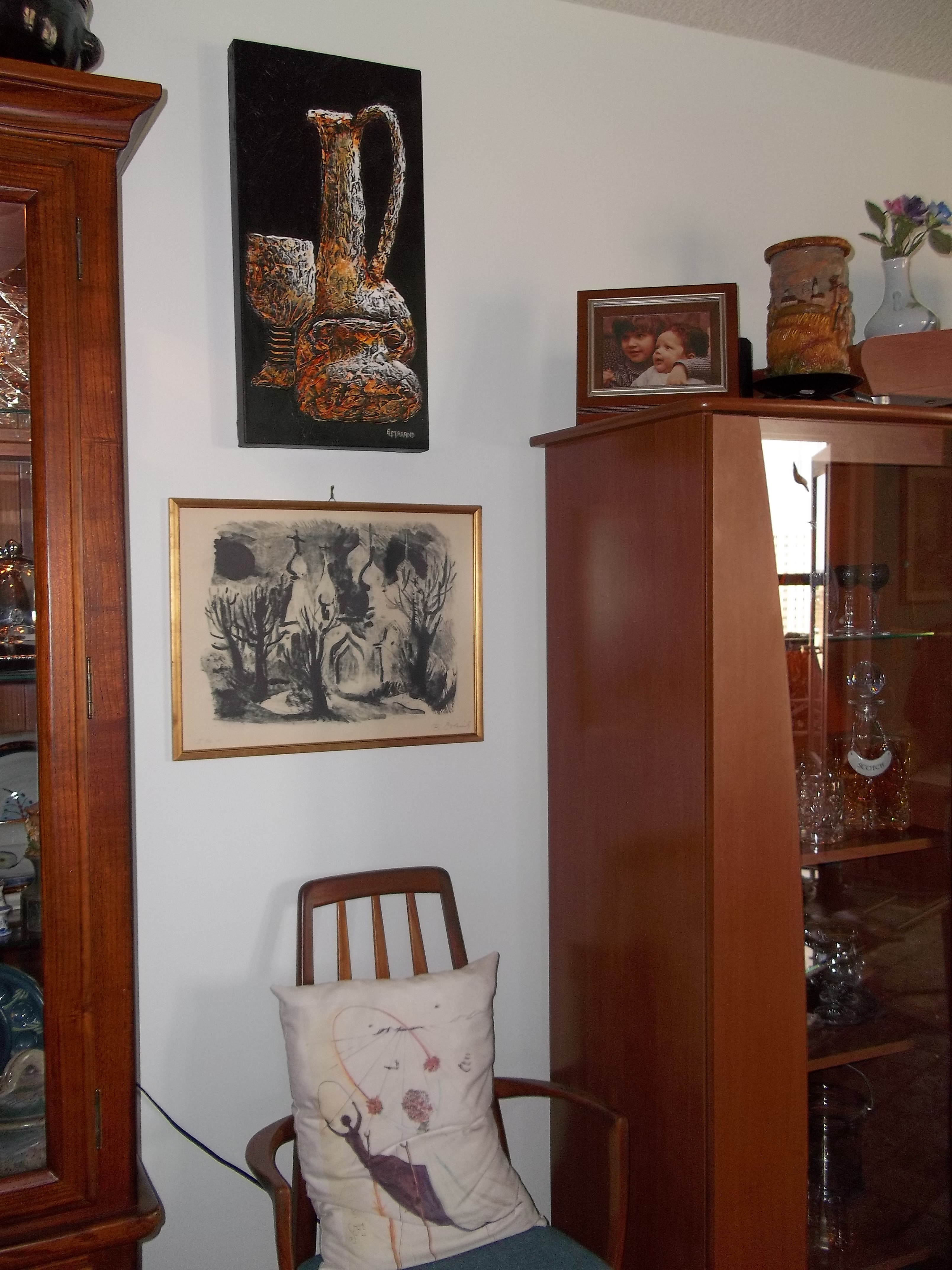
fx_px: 1173
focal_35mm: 32
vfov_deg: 56.8
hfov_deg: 44.2
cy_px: 635
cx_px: 476
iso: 80
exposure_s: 1/30
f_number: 2.9
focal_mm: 5.7
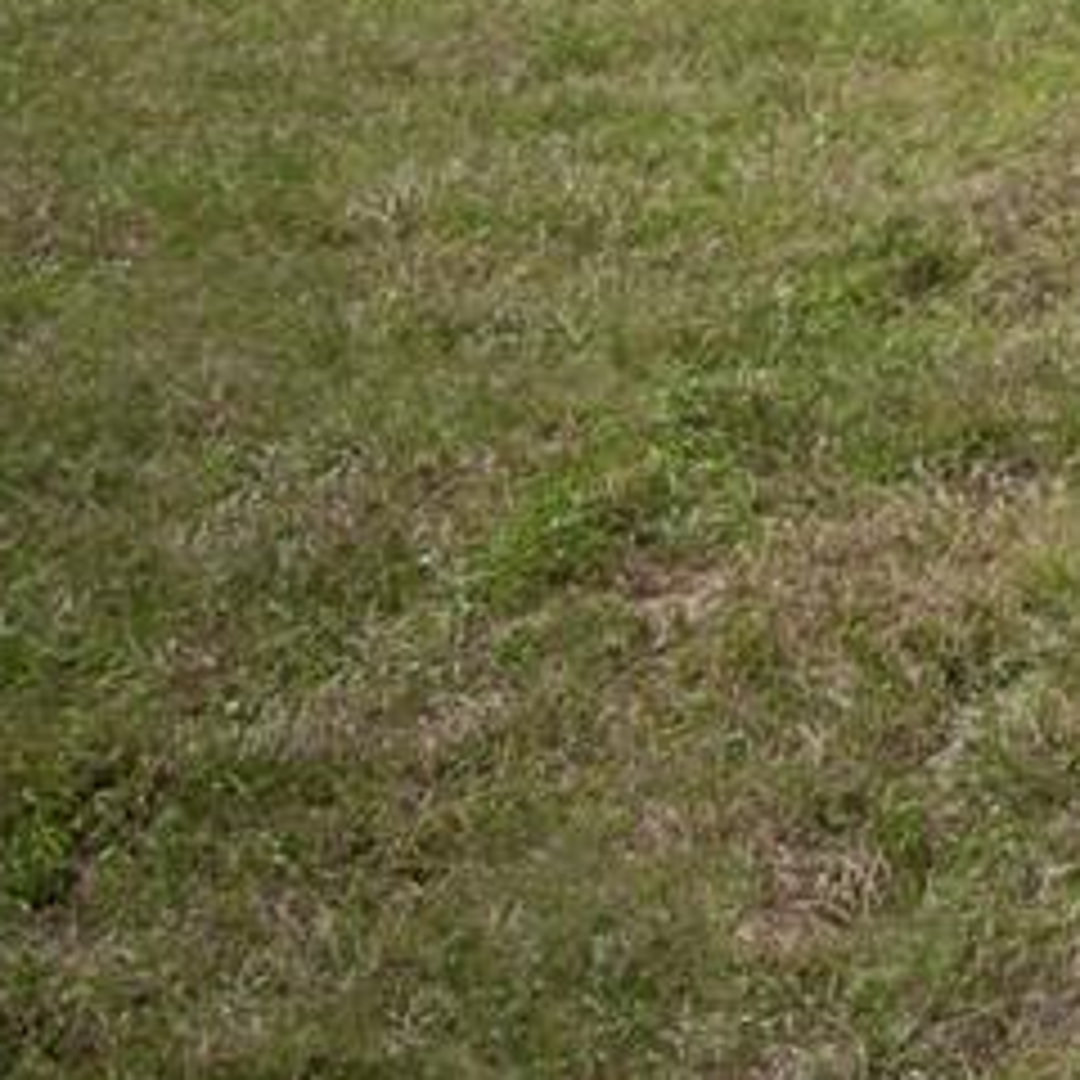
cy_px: -392
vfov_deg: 16.6
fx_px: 3459
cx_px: 2218
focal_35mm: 98
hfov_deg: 14.5
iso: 200
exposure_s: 1/6400
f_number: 2.9
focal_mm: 13
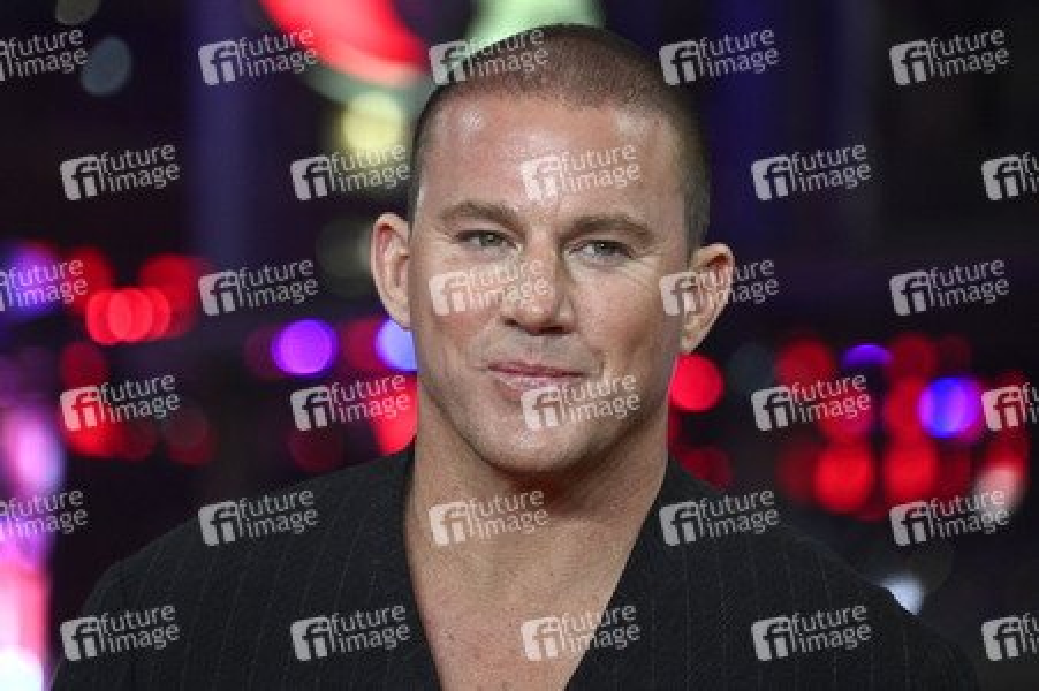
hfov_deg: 8.2
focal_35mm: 250
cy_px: 346
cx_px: 520
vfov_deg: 5.5
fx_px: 7210
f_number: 5.6
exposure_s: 1/250
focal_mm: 250
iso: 4000
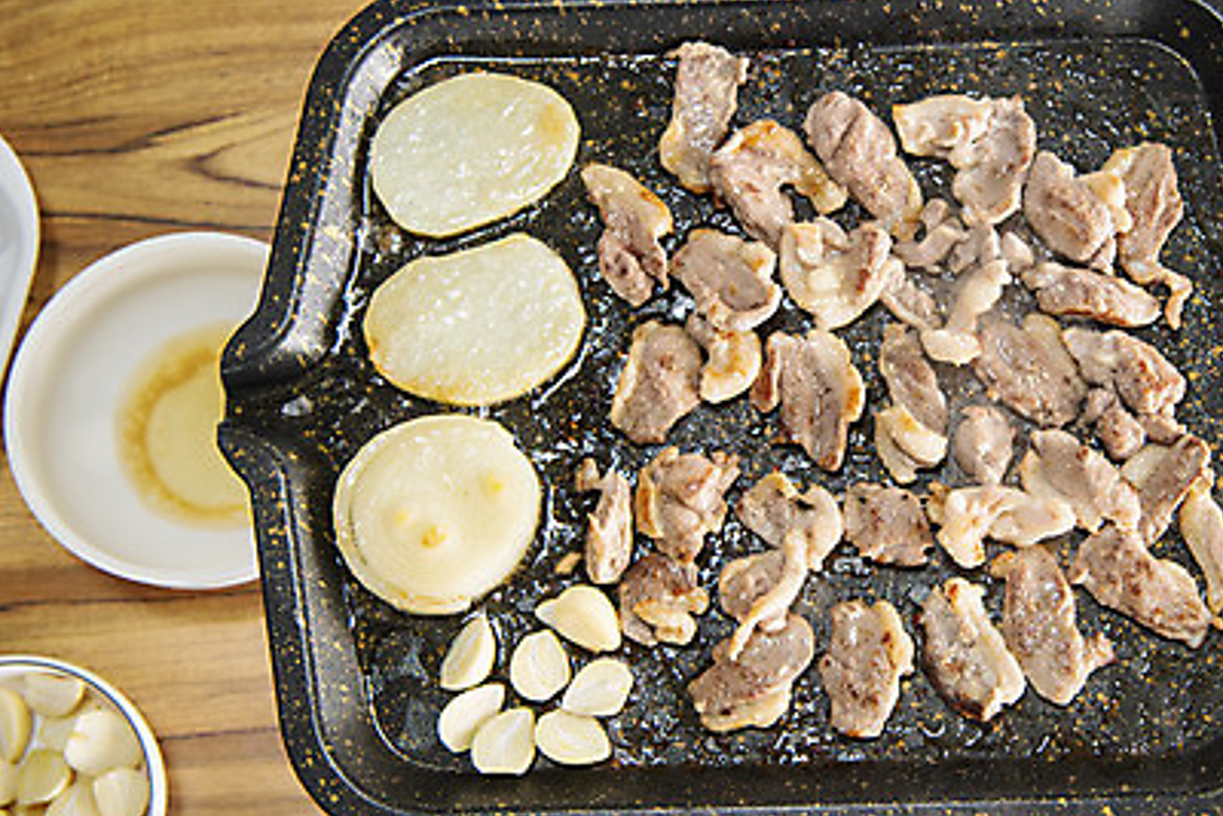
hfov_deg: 33.1
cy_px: 397
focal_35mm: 60
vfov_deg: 22.6
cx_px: 819
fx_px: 2039
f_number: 4
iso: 400
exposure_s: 1/80
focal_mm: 40
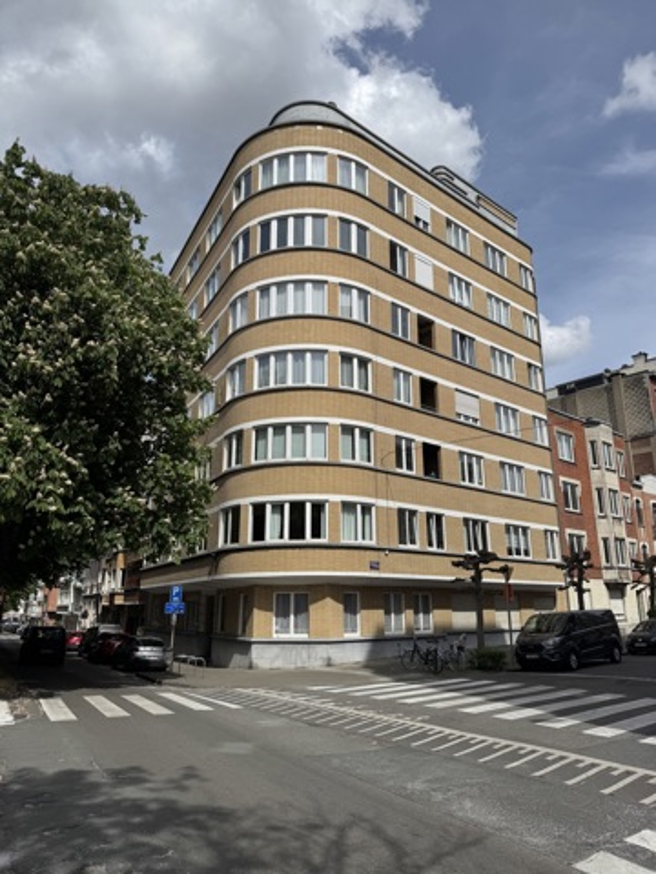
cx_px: 328
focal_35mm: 24
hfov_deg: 56.8
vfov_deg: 71.6
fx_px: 606
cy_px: 437
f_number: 1.78
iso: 80
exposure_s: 1/7092
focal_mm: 6.76
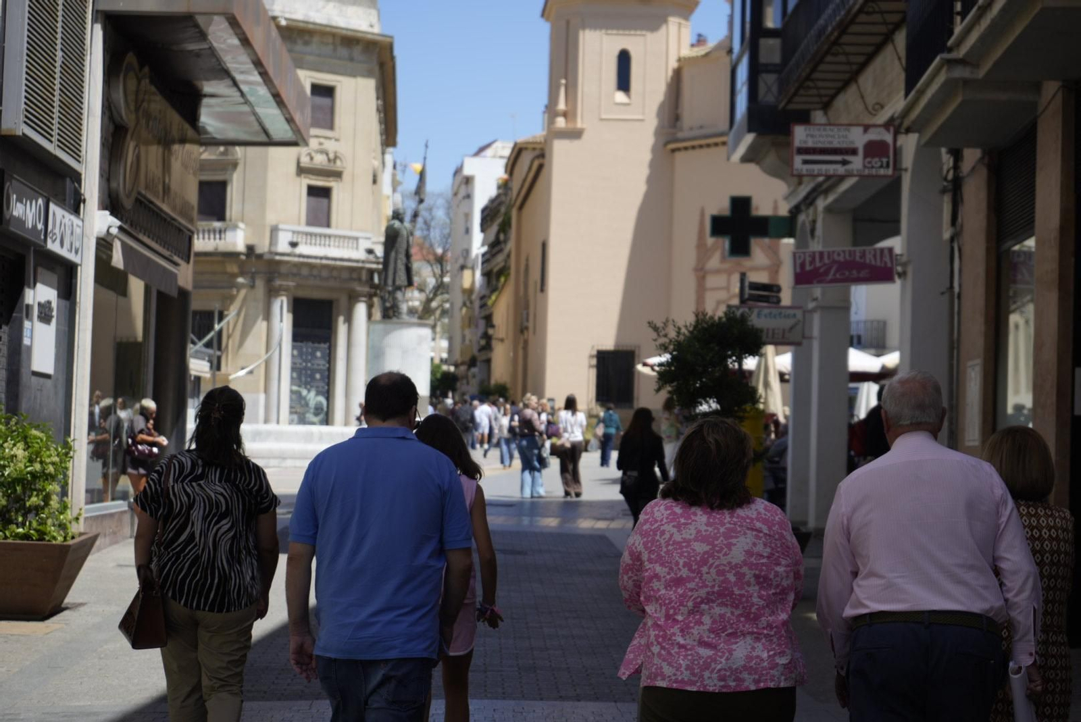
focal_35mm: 70
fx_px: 2103
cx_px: 540
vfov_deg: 19.5
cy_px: 361
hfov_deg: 28.8
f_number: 5.6
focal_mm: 70
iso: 100
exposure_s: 1/500
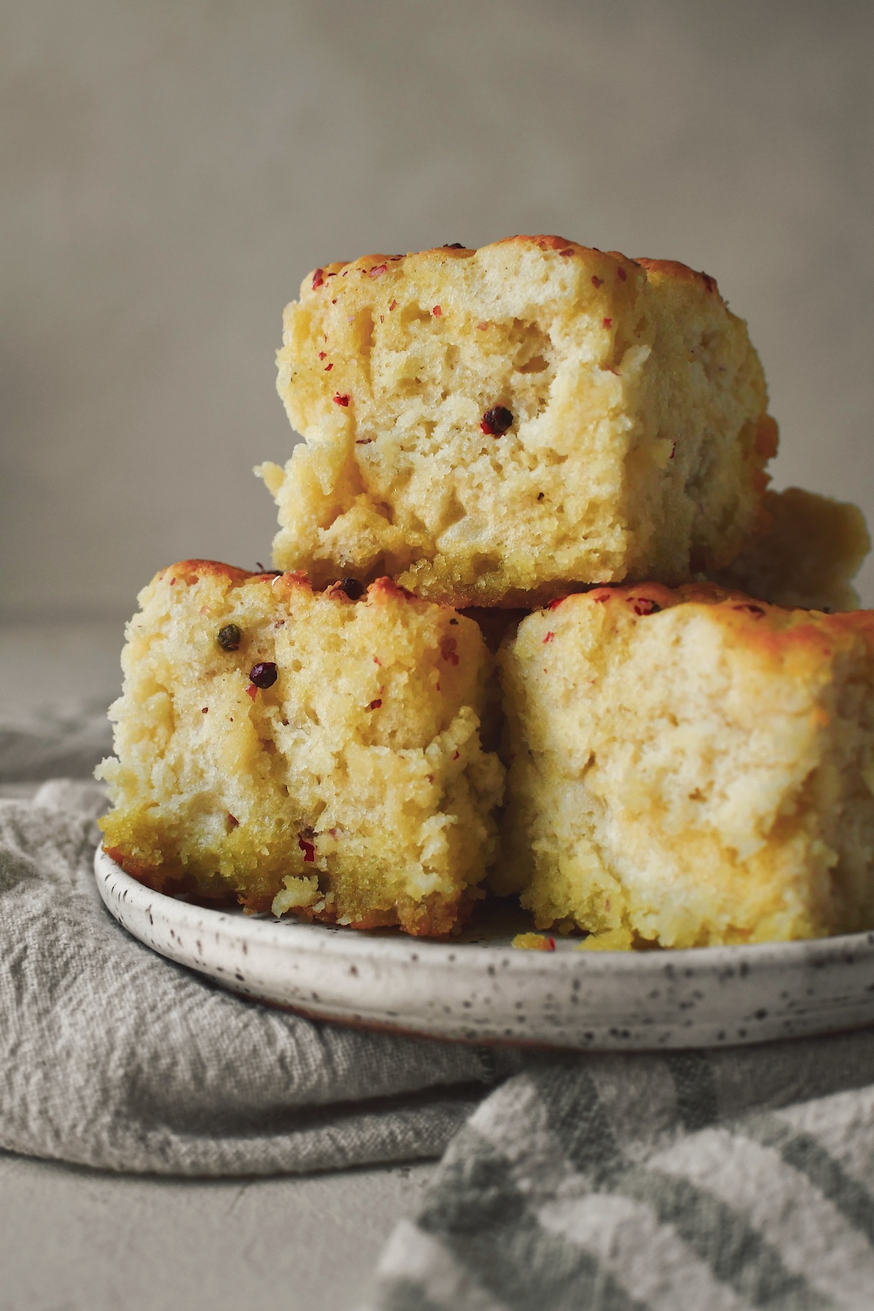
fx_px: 1894
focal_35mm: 52
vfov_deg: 38.2
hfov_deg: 26.0
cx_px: 437
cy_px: 656
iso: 640
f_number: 5.6
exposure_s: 1/125
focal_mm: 35
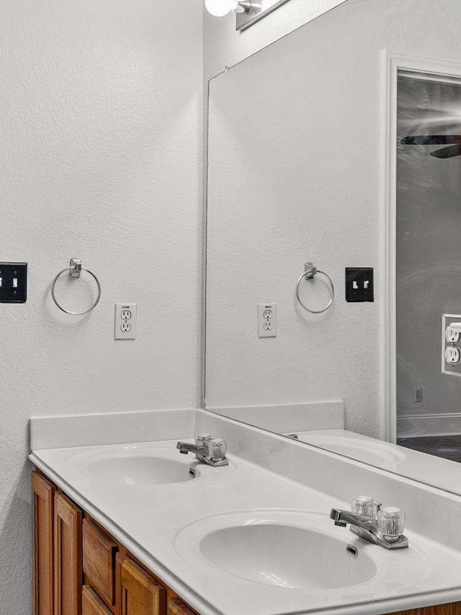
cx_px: 231
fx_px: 852
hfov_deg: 30.3
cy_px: 293
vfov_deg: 39.7
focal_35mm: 48
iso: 125
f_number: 8
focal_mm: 24.5
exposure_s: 2
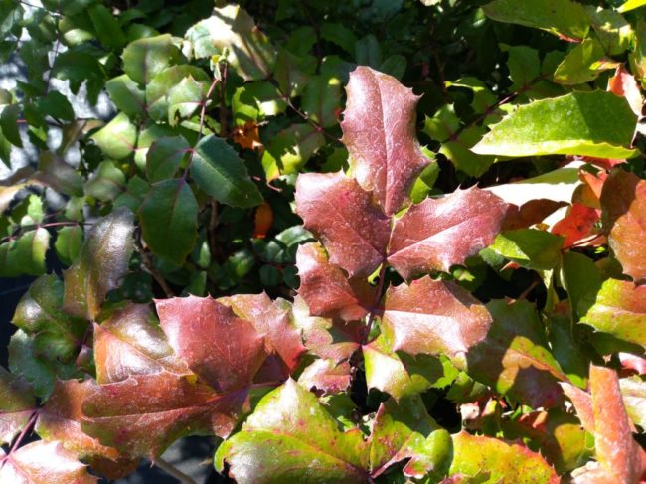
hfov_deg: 67.3
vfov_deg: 53.0
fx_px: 485
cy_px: 242
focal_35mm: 26
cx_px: 323
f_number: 2
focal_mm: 3.54
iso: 100
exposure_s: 1/272
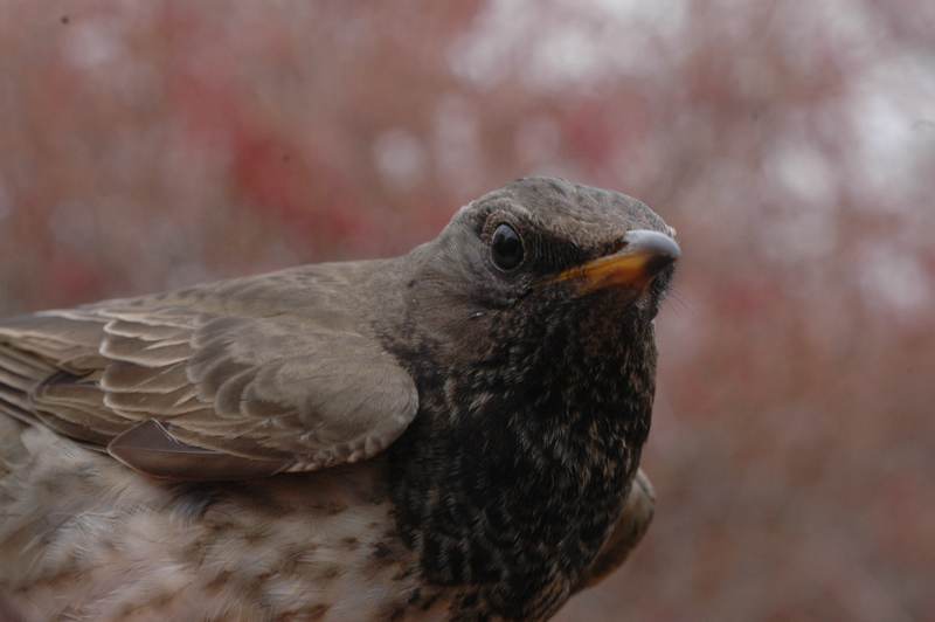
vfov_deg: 15.2
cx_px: 468
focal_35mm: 90
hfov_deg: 22.6
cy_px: 311
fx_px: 2336
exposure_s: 1/30
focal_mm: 60
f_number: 11
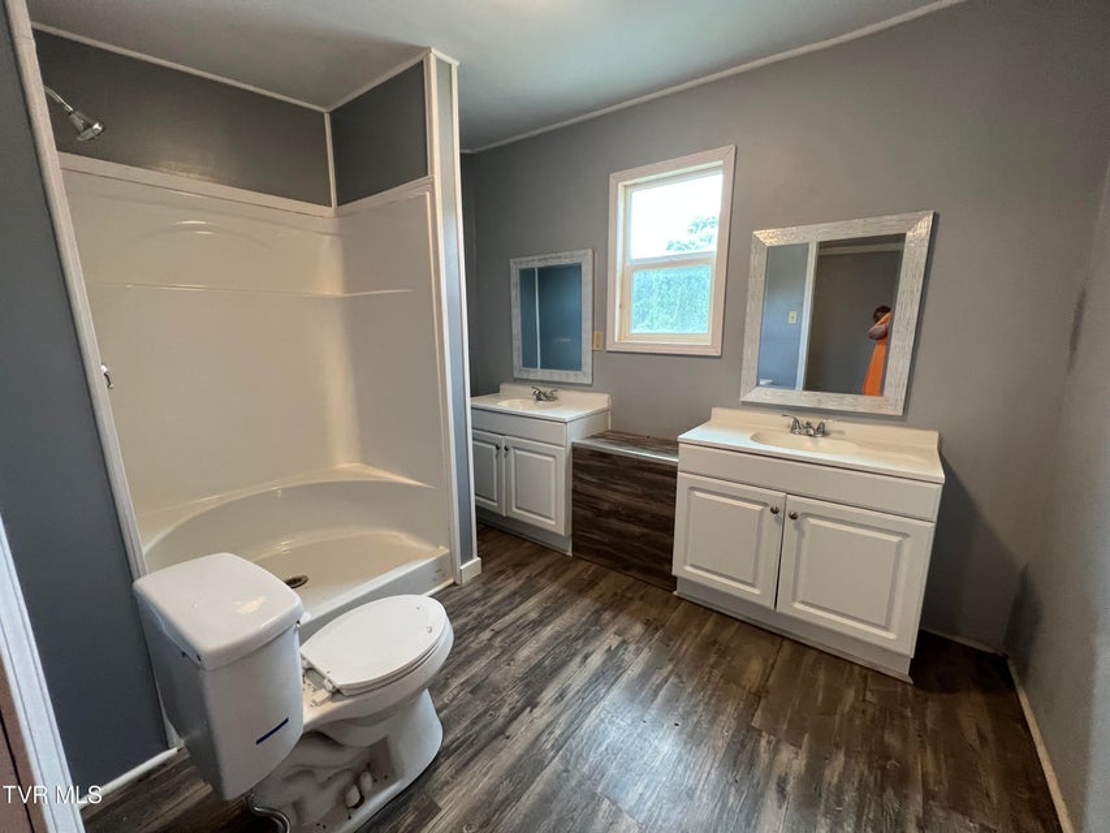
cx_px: 555
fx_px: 417
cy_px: 416
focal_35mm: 13
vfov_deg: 89.9
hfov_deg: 106.2
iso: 160
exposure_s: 1/60
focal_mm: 1.57
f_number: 1.8
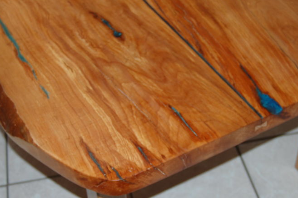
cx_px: 165
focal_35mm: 64
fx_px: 529
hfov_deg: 31.4
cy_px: 105
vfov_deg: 21.2
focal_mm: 28
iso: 400
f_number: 3.5
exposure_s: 1/60
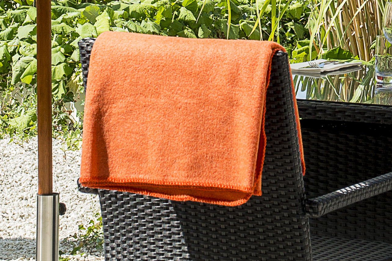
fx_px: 2745
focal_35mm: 252
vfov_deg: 5.4
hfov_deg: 8.2
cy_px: -148
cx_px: 249
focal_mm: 44
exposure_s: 1/250
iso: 100
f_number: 8
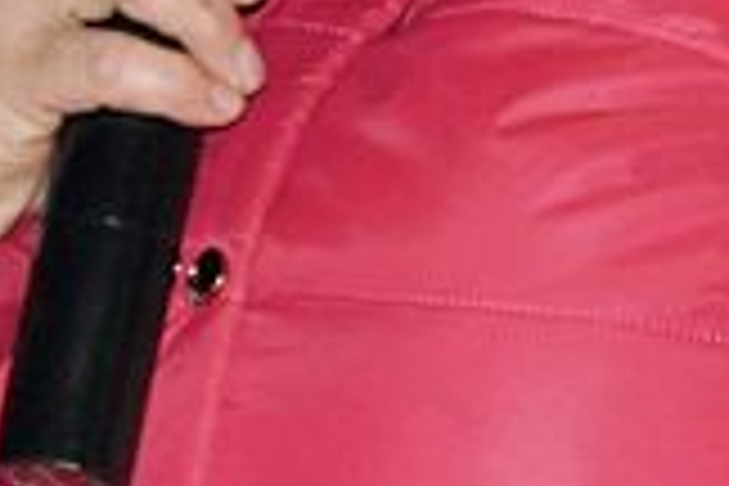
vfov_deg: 2.8
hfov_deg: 4.2
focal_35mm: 488
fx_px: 9881
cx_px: 342
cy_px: -259
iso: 2000
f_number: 5.3
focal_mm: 62
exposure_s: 1/60
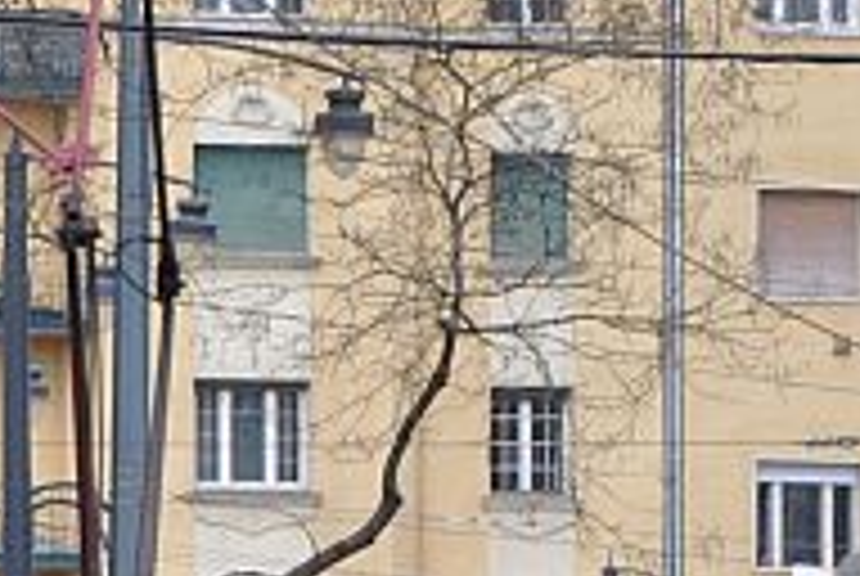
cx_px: -243
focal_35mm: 882
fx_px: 21098
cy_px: 891
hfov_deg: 2.3
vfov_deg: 1.6
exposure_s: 1/1000
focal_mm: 105
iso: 560
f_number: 5.6
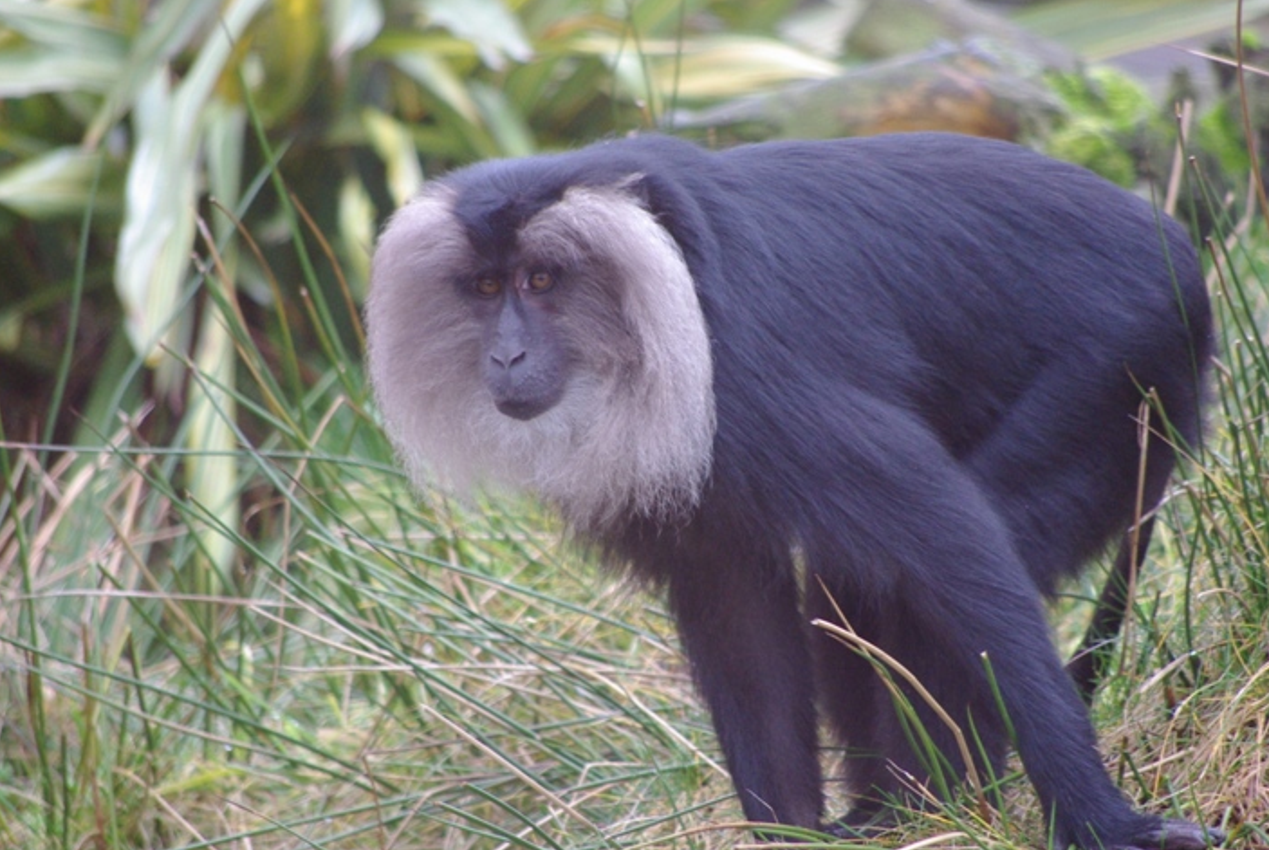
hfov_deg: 4.0
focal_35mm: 512
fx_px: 18074
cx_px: 702
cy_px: 404
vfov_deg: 2.7
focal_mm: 300
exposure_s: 1/90
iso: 800
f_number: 5.8
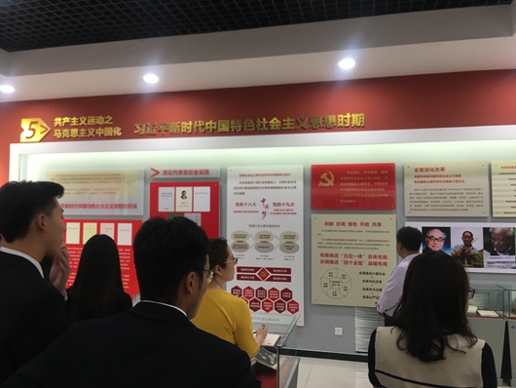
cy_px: 194
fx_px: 432
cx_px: 258
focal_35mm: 29
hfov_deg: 61.6
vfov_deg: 48.3
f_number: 2.2
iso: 32
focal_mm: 4.15
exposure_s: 1/17
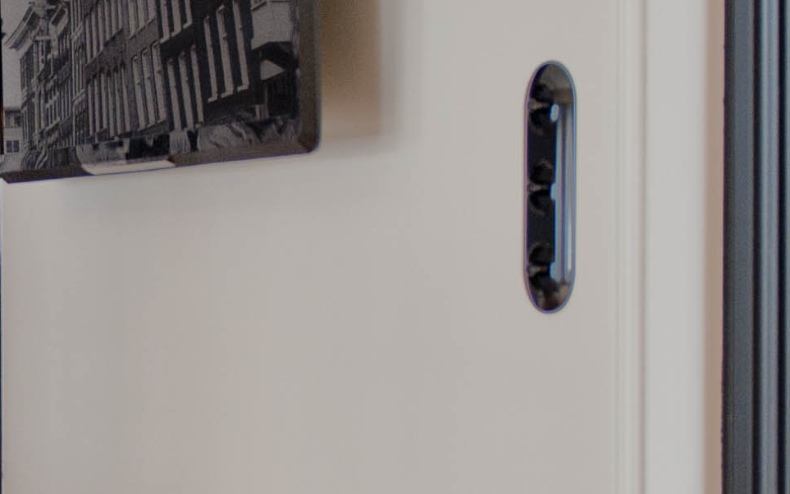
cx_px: -88
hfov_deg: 18.5
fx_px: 2325
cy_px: 294
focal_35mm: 108
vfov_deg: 12.1
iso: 400
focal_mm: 24
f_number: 2.8
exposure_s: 1/80
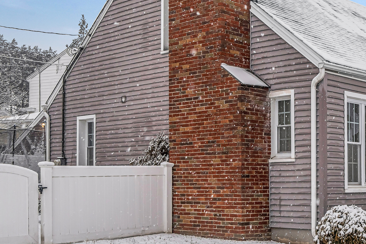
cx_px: 352
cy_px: 88
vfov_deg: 24.1
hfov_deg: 33.1
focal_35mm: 56
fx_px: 570
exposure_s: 1/250
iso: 100
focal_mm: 17
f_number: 5.6
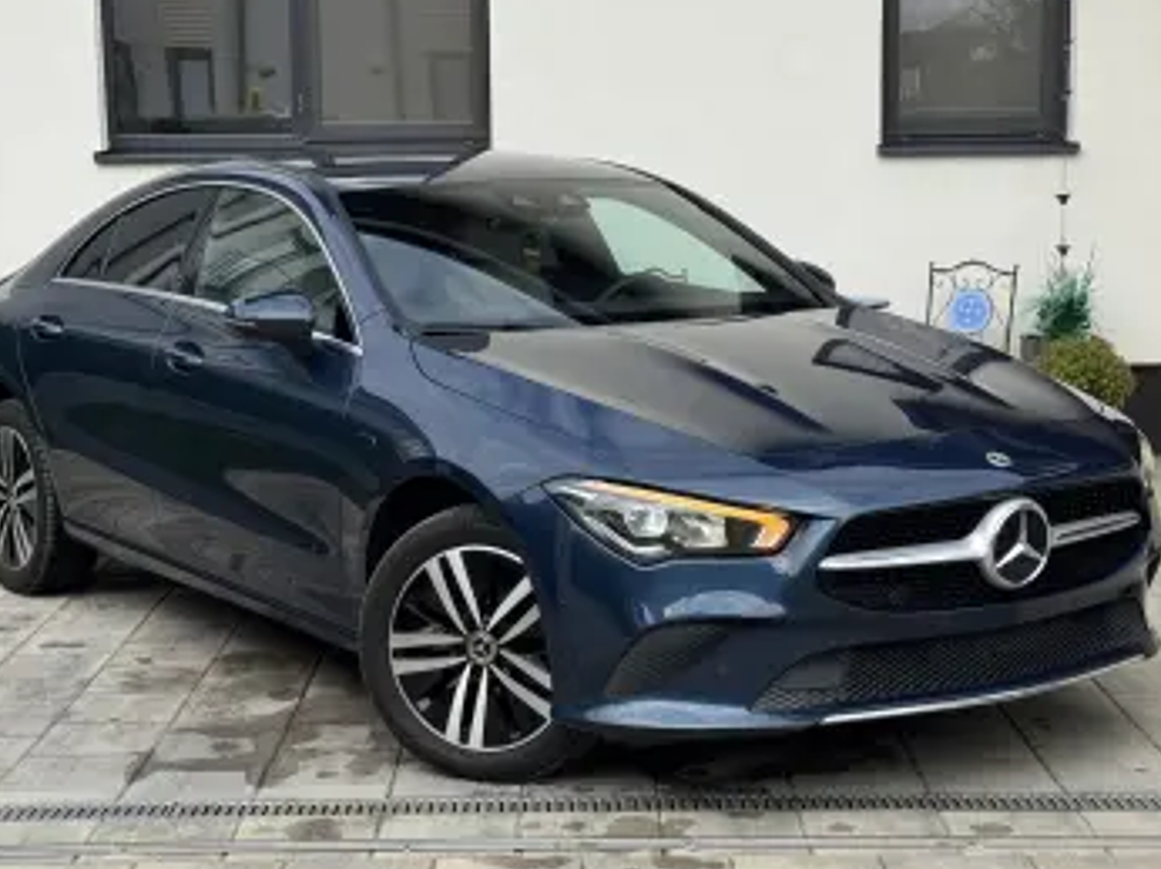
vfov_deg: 29.1
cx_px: 567
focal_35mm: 50
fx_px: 1676
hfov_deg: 38.2
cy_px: 433
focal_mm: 6.76
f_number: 1.78
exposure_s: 1/2513
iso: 64
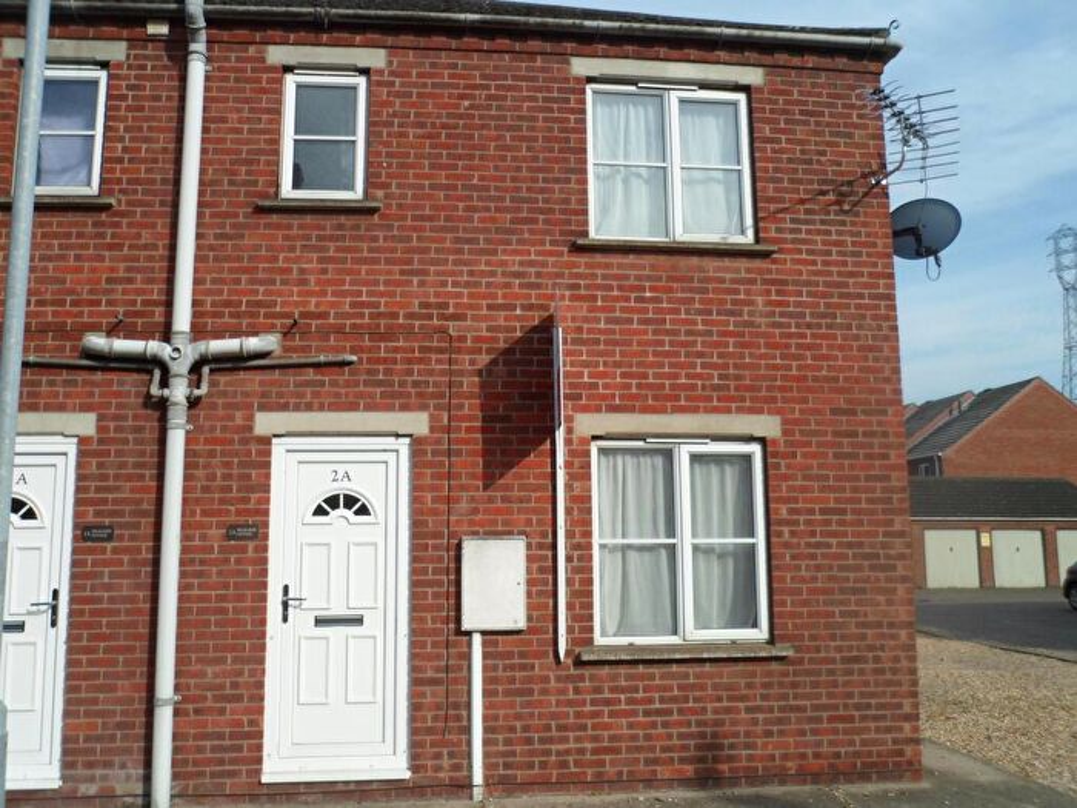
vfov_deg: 46.8
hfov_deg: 60.0
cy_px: 404
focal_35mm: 30
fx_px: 933
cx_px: 538
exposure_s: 1/750
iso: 80
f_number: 3.5
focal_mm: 5.7
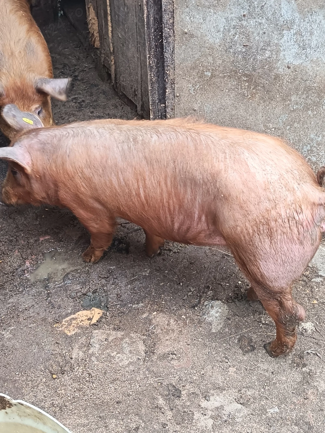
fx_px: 601
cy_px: 216
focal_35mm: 48
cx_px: 162
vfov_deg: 39.7
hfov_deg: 30.3
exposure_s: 1/100
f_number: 1.75
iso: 456
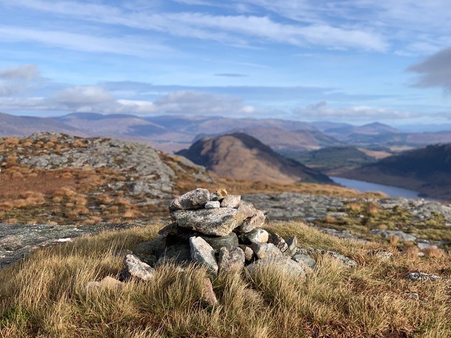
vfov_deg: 28.0
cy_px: 169
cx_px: 226
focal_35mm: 52
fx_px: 677
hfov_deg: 36.8
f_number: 2.4
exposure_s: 1/978
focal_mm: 6
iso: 16
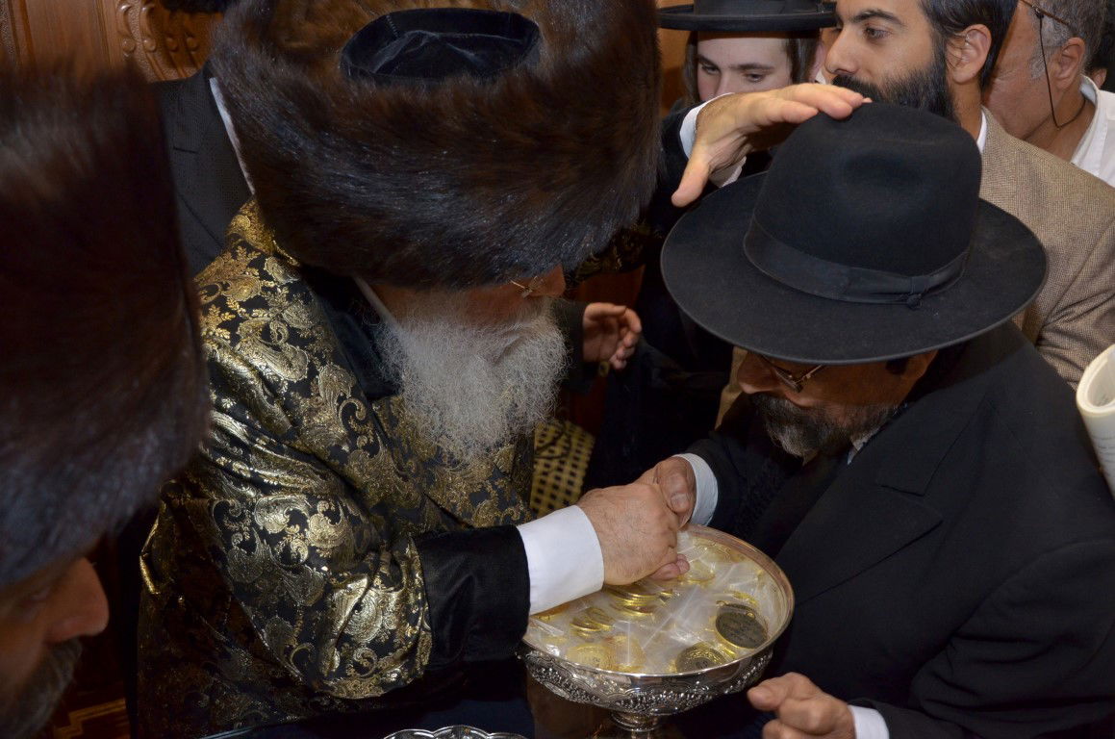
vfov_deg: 36.7
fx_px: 1113
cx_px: 558
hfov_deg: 53.2
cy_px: 370
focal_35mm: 36
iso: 1000
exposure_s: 1/60
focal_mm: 24
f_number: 5.6
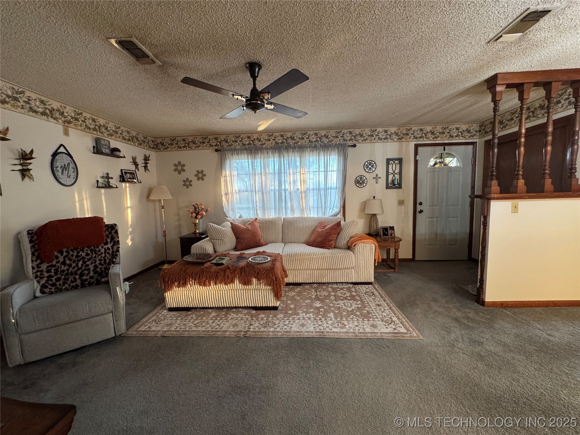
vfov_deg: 85.7
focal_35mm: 14
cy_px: 218
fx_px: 235
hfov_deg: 102.1
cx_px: 290
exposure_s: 1/60
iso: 320
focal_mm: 2.22
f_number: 2.2
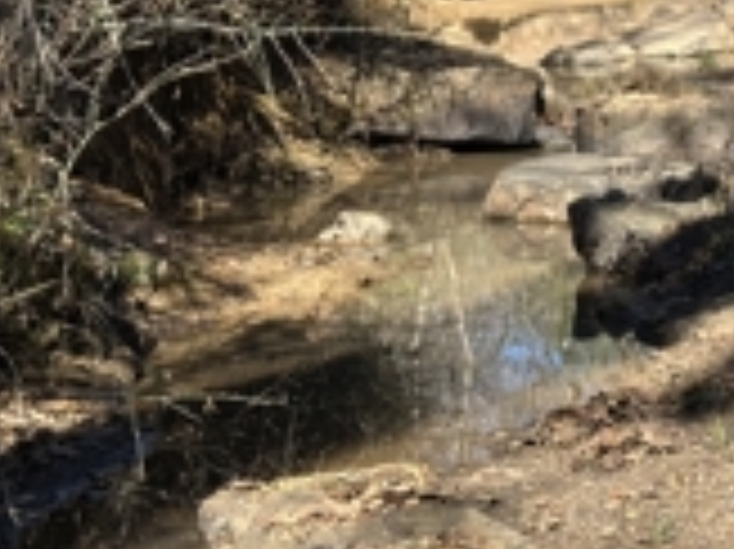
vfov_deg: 12.4
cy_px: 14
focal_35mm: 118
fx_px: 2500
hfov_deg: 16.2
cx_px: 815
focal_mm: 6.86
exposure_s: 1/1073
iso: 64
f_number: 1.78
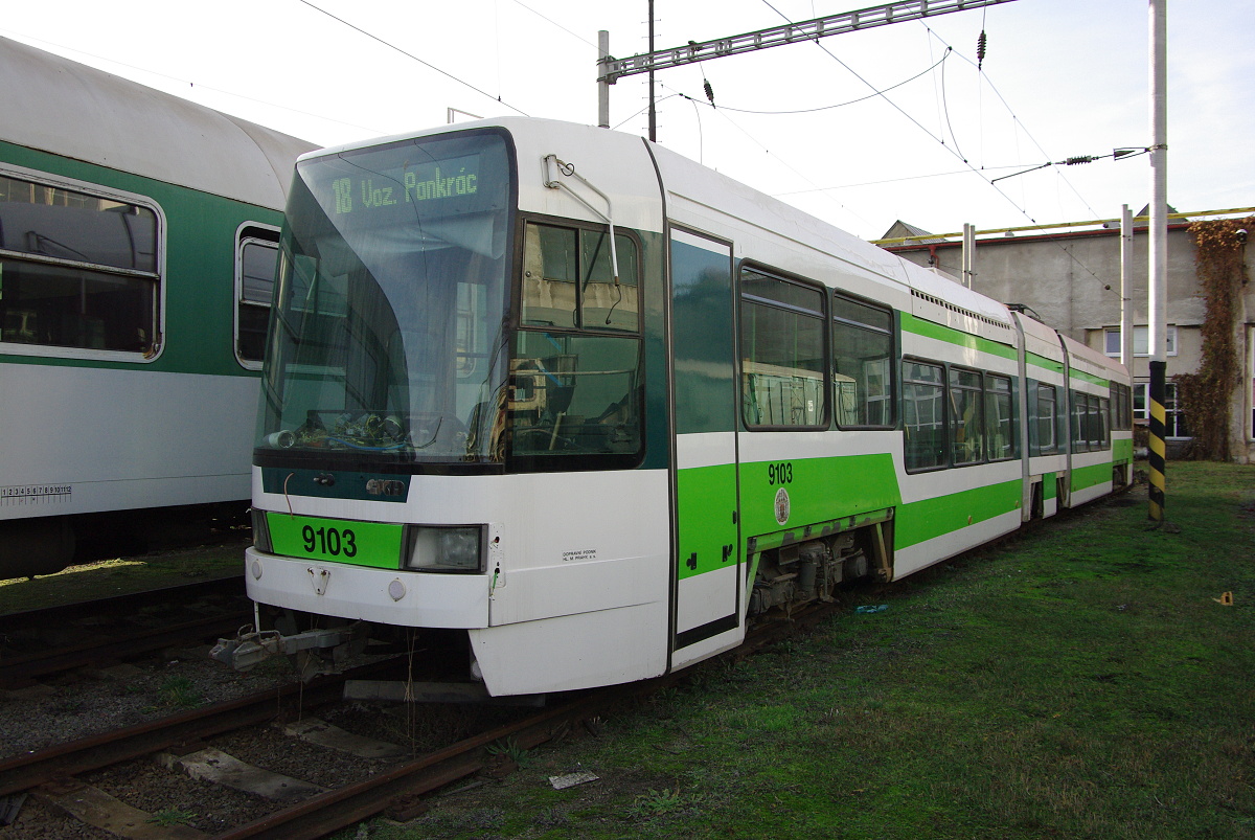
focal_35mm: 30
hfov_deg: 61.9
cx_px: 628
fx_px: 1047
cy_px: 420
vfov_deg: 43.7
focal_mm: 20
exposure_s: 1/320
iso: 400
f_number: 8
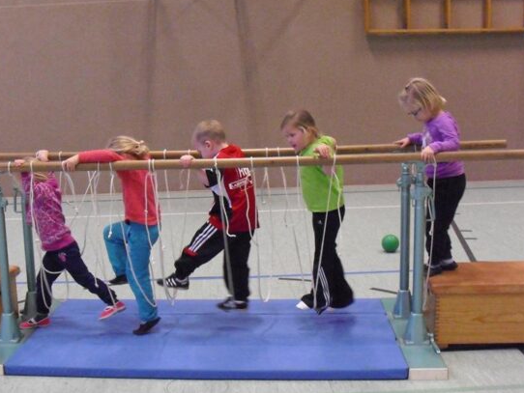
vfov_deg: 28.6
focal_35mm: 51
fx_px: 772
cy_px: 194
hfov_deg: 37.1
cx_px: 179
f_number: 3.1
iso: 800
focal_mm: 6.3
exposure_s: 1/30
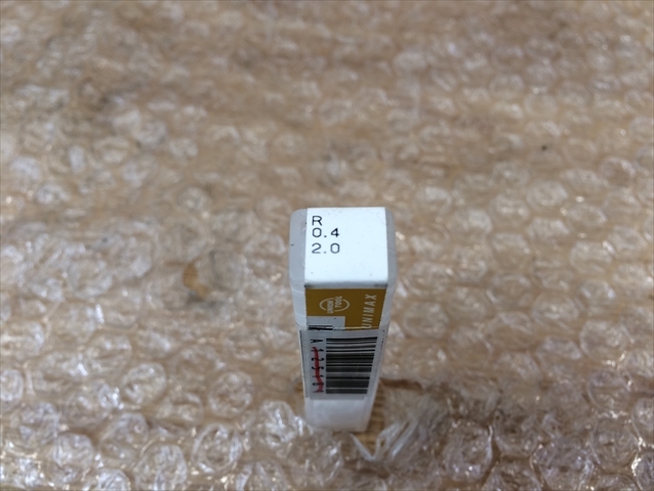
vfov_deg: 48.2
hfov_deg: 61.7
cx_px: 327
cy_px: 246
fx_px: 548
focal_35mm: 29
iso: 40
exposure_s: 1/30
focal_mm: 4.15
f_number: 2.2
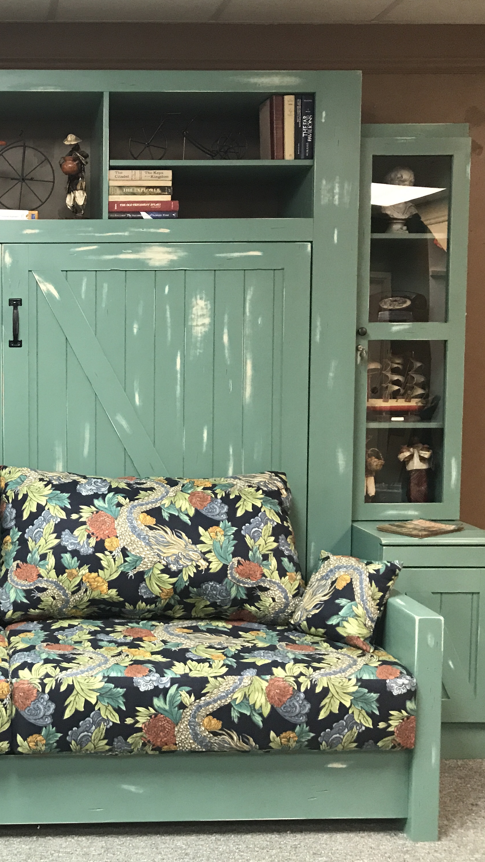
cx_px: 20
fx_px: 938
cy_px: 432
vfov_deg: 49.4
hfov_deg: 27.6
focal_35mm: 41
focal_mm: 3.99
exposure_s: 1/15
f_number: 1.8
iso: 80
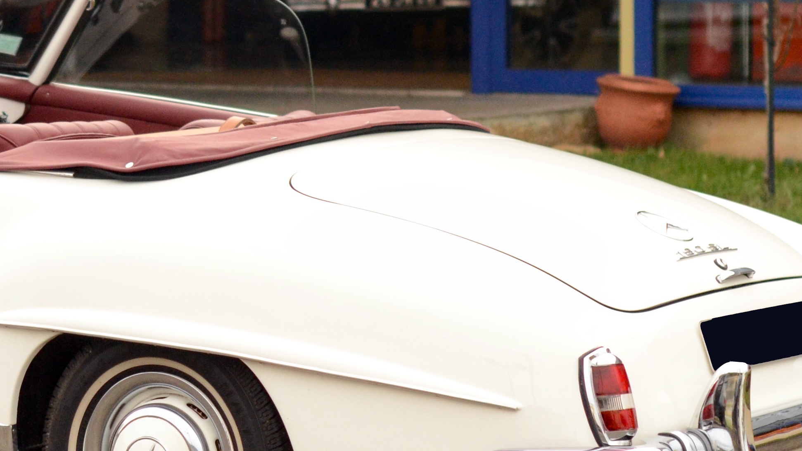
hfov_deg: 10.8
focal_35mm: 199
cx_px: 46
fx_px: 4232
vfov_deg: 6.1
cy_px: 296
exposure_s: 1/5000
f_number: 2.5
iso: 1000
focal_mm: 50
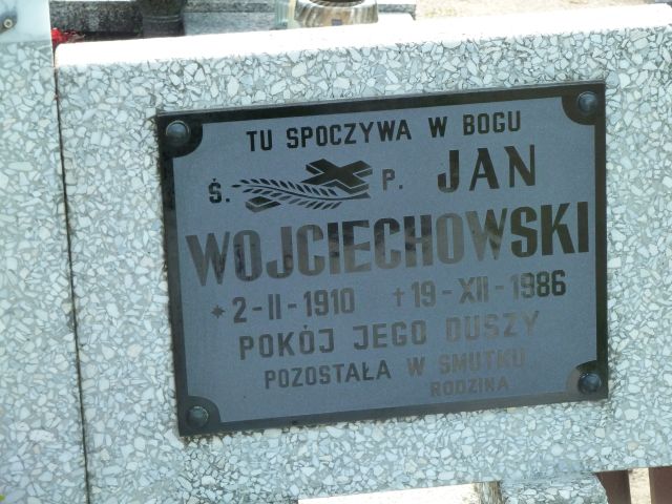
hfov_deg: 16.6
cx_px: 336
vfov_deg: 12.5
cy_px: 252
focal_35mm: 119
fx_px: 2310
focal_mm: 19.5
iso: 320
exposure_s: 1/100
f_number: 4.4
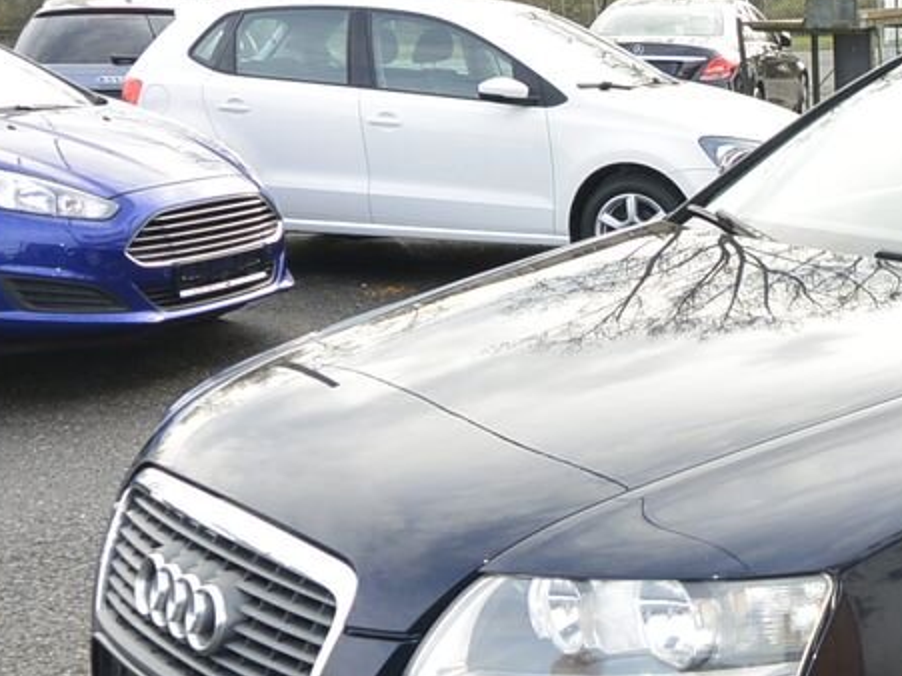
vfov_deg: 24.5
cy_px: 527
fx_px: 1537
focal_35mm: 59
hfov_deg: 29.8
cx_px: 964
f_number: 4
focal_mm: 10
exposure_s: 1/250
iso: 160
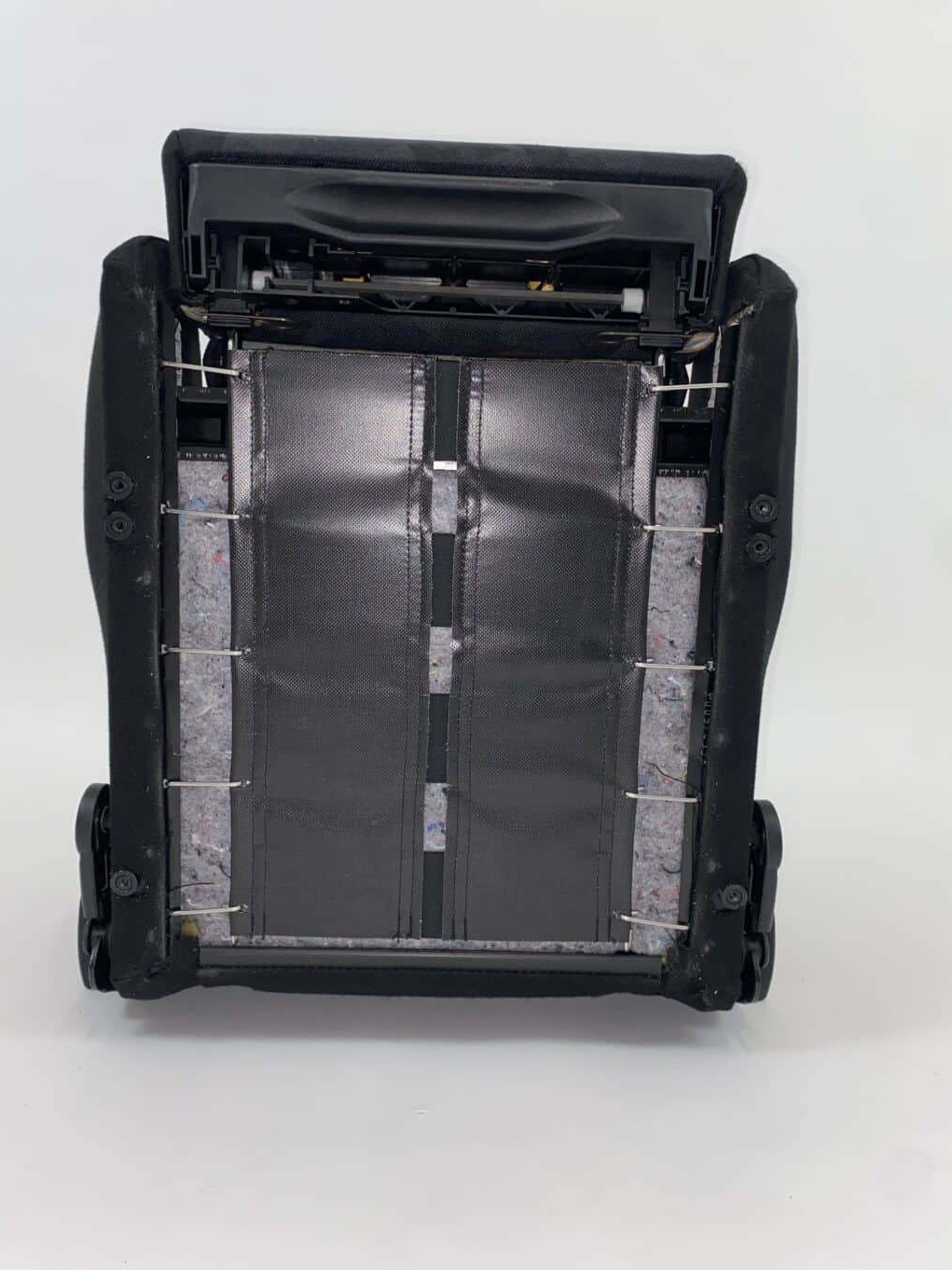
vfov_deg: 63.4
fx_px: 1027
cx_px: 455
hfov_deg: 49.7
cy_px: 617
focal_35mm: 28
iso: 40
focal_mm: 4.25
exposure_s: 1/100
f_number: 1.8
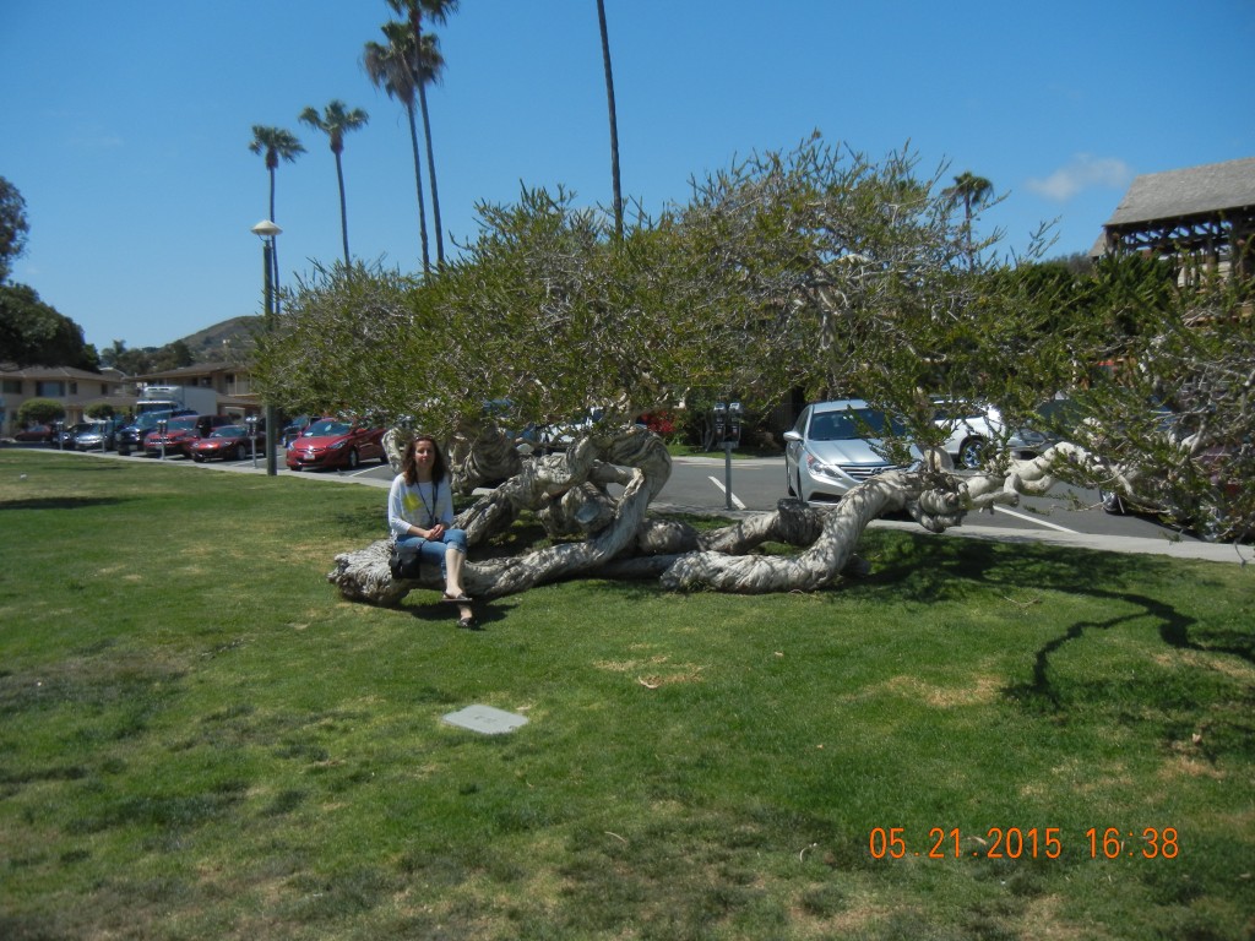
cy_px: 470
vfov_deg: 46.8
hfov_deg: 60.0
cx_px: 628
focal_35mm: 30
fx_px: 1088
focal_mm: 5.4
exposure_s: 1/656
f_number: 7
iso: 160
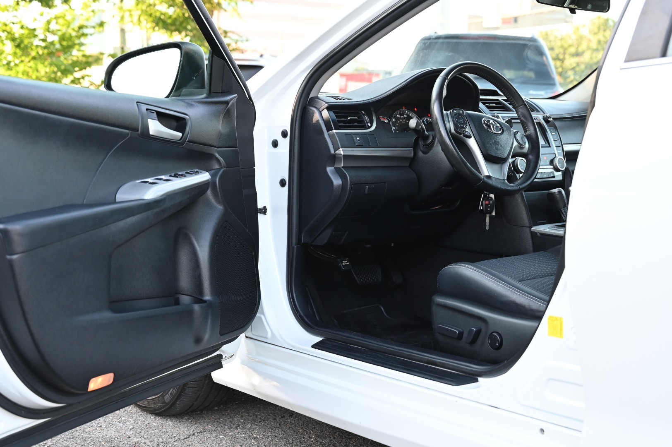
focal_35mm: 47
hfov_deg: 41.9
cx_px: 336
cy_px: 224
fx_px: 877
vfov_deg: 28.6
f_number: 4
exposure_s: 1/125
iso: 450
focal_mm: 47
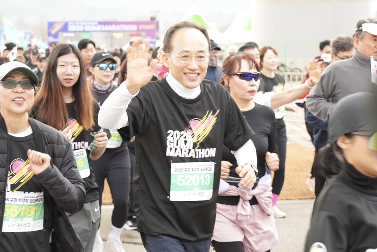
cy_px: 126
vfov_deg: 18.2
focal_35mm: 75
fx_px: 786
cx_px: 188
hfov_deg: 27.0
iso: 400
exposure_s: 1/200
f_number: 4
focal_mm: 50
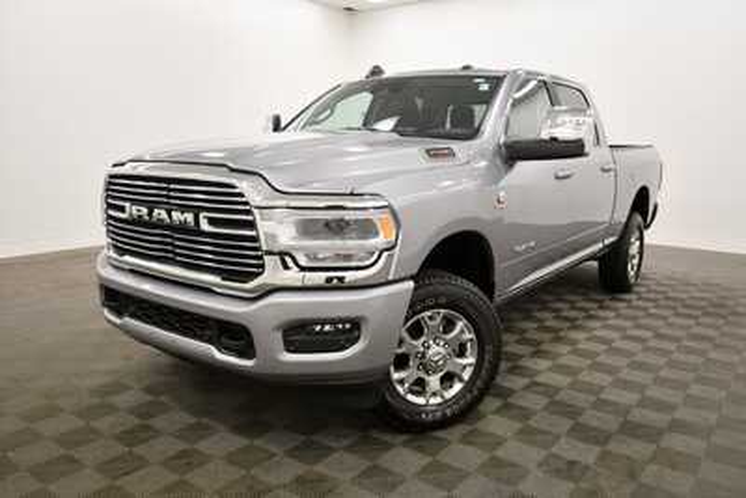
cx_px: 373
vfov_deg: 46.4
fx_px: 580
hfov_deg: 65.5
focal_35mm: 28
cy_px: 249
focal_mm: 19
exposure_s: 1/125
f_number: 5.6
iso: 1000
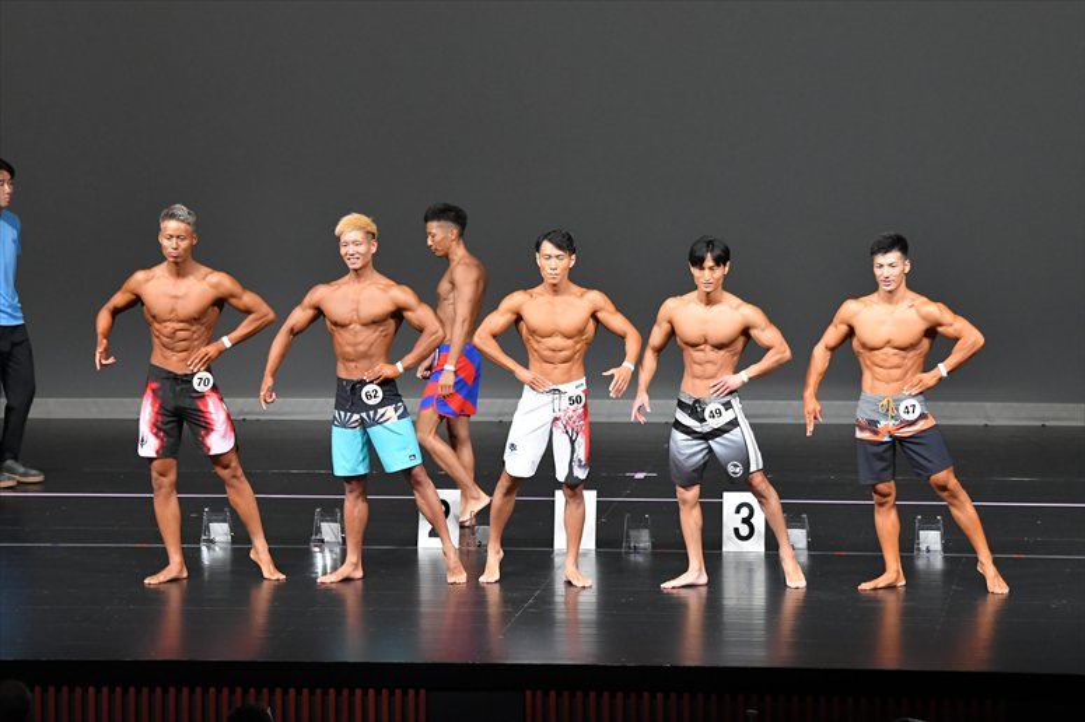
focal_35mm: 183
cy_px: 361
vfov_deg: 7.5
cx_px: 542
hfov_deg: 11.2
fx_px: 5513
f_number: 5.6
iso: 4000
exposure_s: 1/400
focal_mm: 122
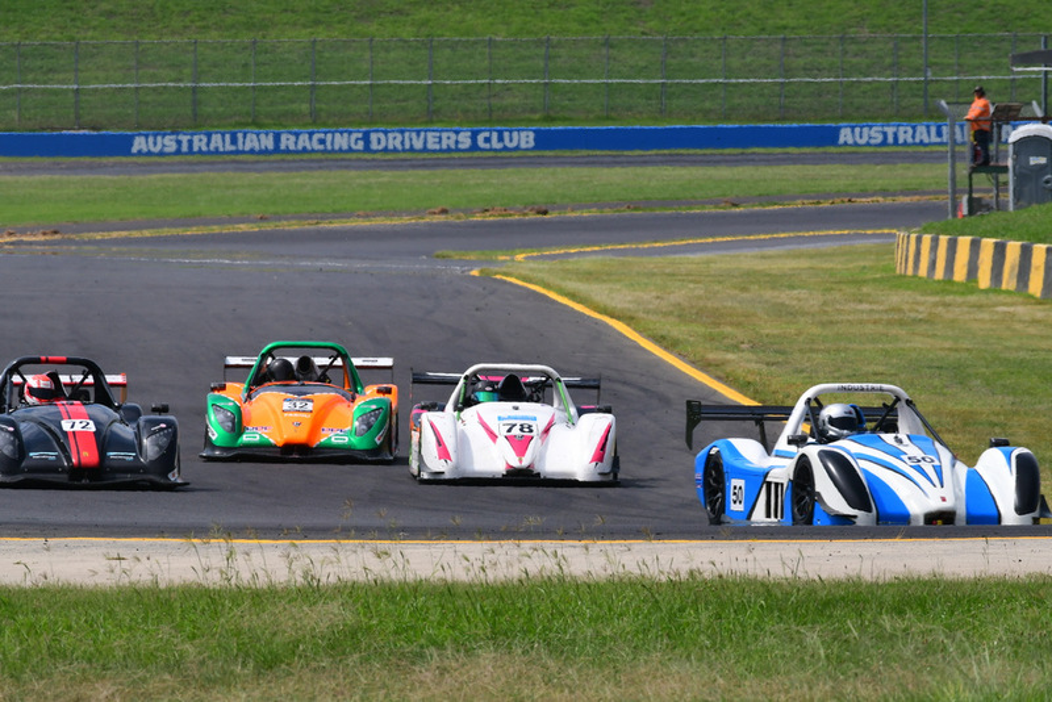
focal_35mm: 555
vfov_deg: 2.5
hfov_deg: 3.7
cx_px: 526
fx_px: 16223
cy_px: 351
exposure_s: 1/640
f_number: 13
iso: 400
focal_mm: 370
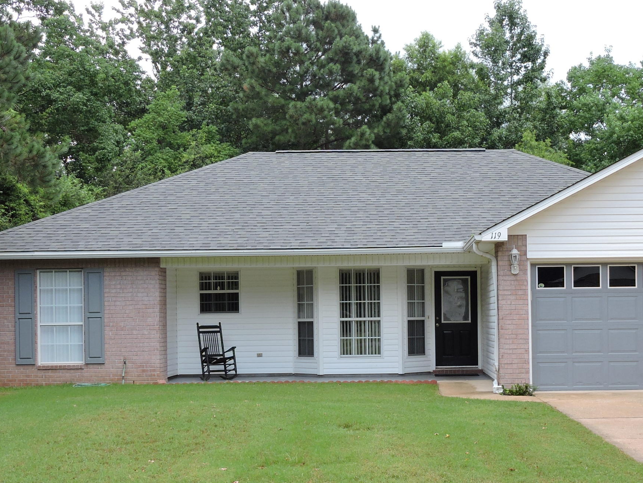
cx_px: 399
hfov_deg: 33.6
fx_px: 1059
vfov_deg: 25.6
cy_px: 304
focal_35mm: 57
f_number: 3.6
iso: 100
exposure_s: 1/200
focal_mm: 5.9
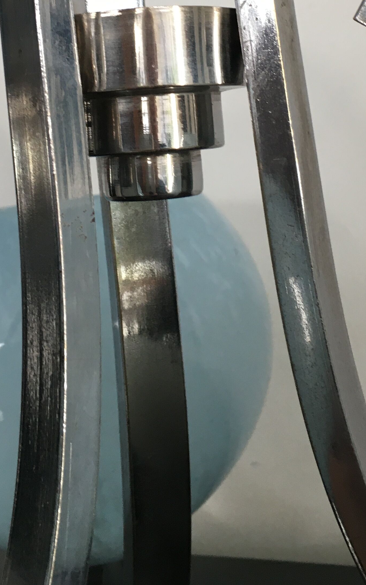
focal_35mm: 57
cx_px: 182
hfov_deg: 22.8
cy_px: 69
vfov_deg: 33.9
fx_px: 910
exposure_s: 1/33
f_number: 2.2
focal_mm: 4.15
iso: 80
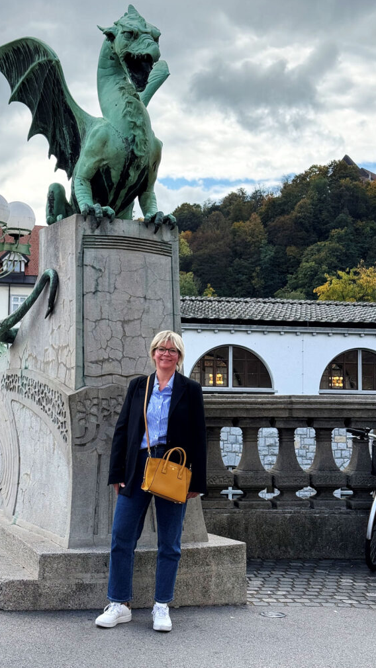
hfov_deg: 22.6
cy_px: 331
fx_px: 940
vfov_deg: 39.2
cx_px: 155
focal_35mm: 53
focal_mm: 6.76
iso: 64
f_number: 1.78
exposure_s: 1/1724
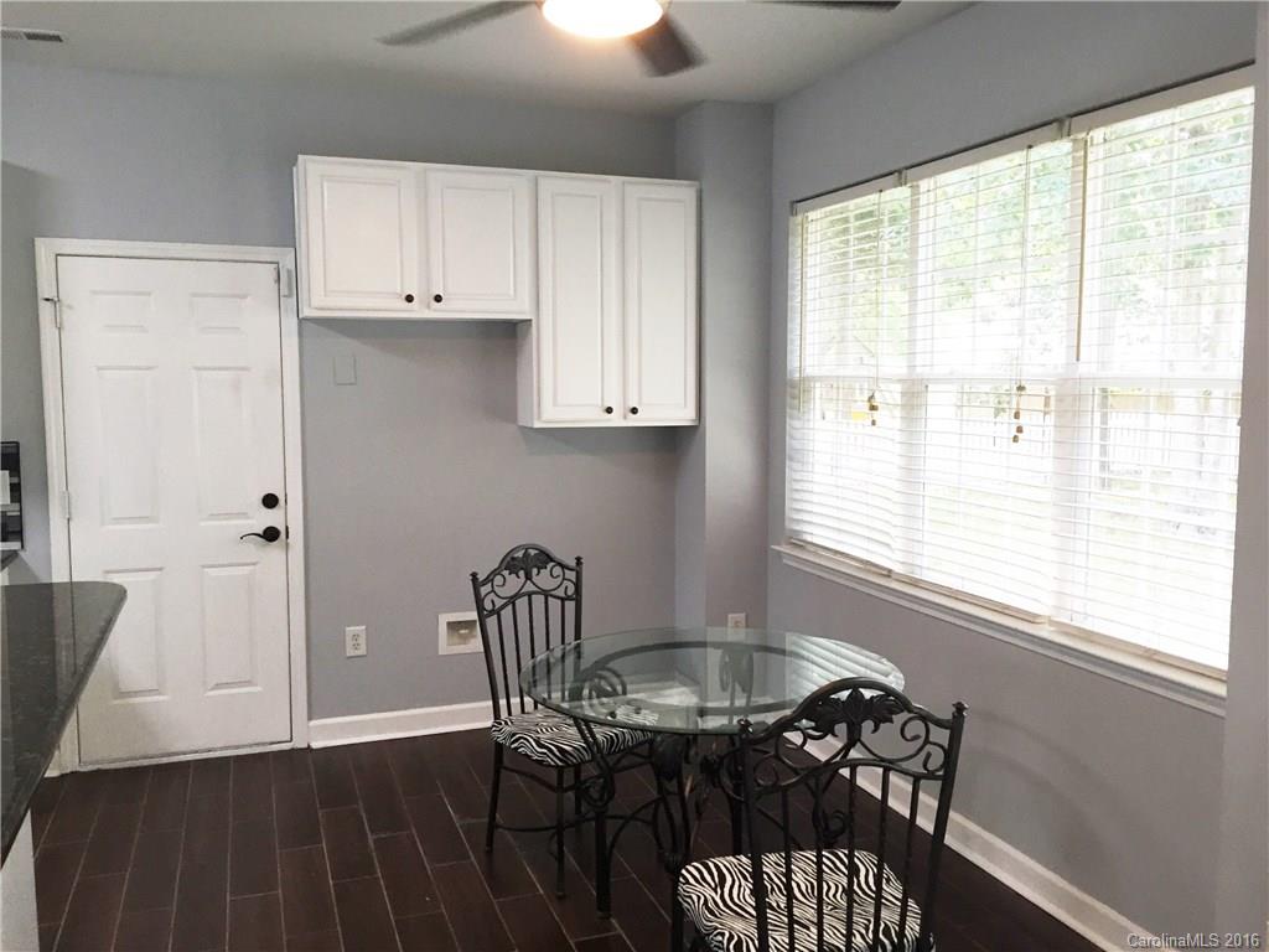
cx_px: 634
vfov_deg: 48.2
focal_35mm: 29
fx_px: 1063
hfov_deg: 61.7
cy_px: 476
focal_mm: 4.15
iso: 50
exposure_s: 1/30
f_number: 2.2
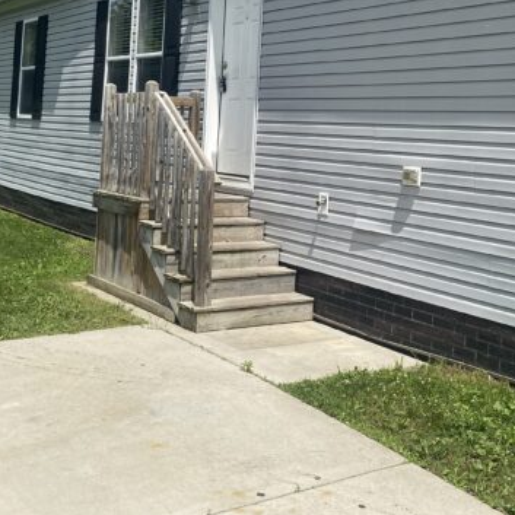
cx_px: 314
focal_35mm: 50
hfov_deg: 33.9
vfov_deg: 33.2
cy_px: 111
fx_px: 842
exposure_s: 1/4608
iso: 32
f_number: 1.8
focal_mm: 4.25
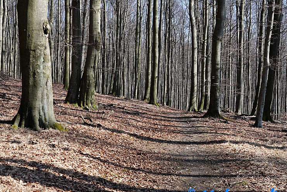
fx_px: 399
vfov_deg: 27.0
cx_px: 155
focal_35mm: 50
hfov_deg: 39.5
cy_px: 97
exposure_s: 1/50
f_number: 8
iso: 100
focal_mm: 46
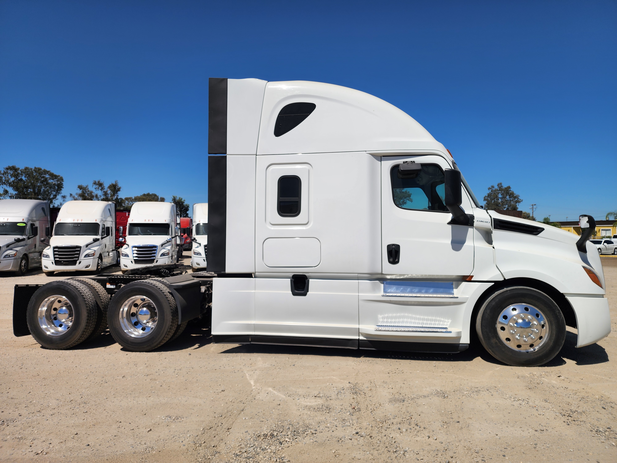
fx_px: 410
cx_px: 308
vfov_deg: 58.9
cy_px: 232
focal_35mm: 23
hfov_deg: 73.9
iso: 12
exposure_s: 1/2417
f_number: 1.8
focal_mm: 6.4
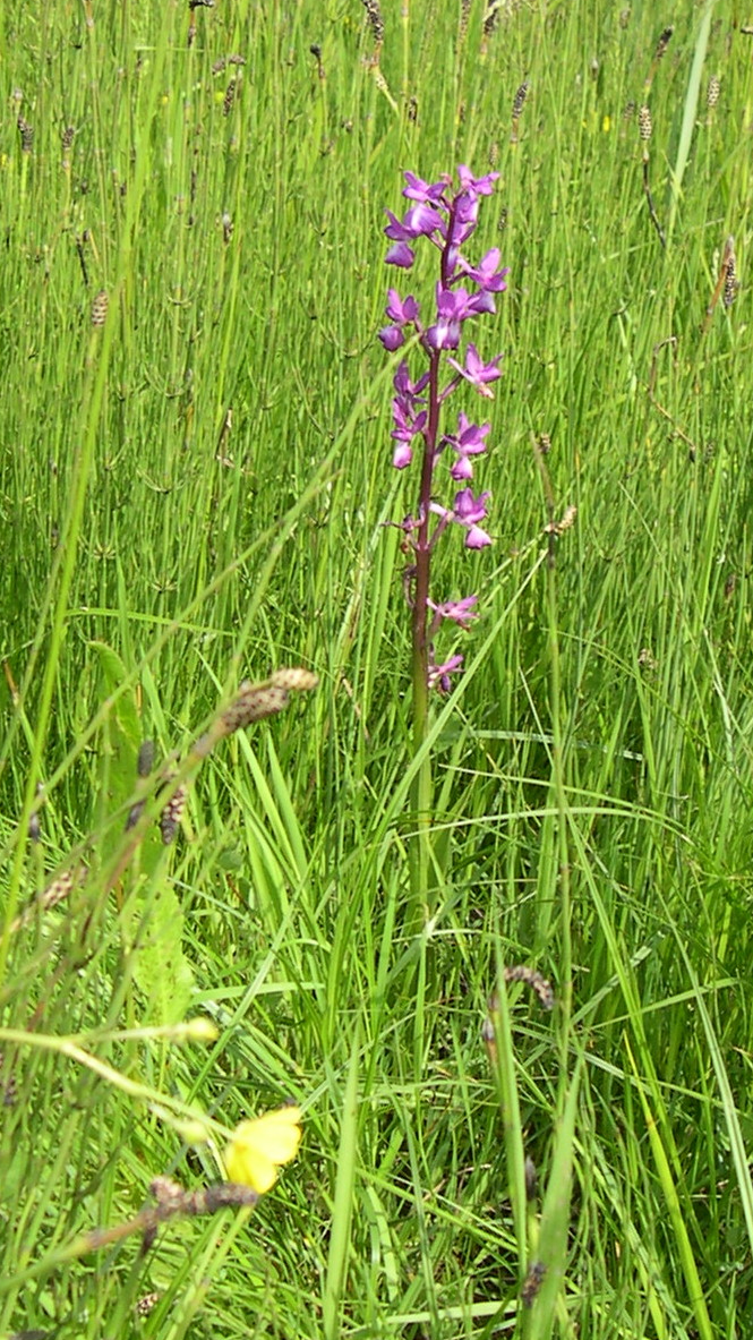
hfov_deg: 28.3
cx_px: 455
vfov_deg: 48.4
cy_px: 663
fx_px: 1492
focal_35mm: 42
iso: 100
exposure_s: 1/615
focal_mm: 8
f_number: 2.8
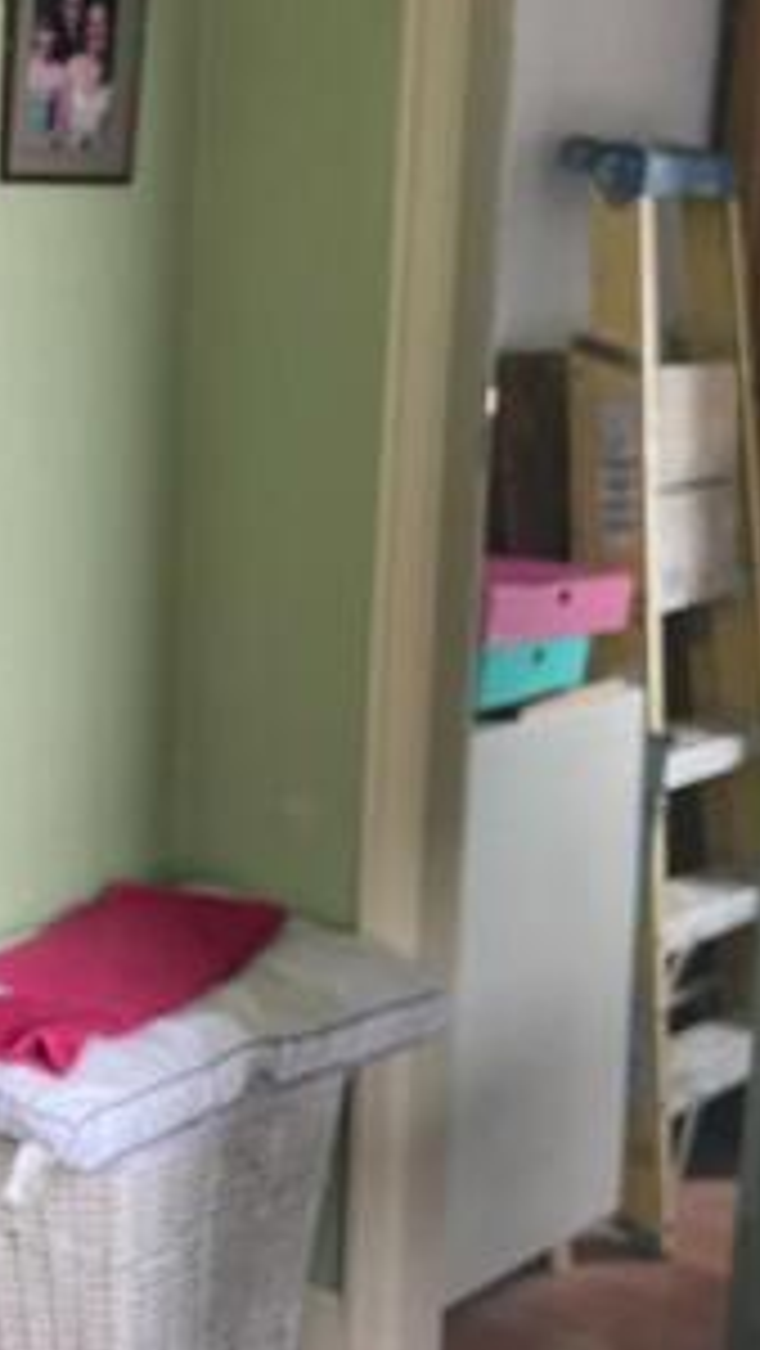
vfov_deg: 37.8
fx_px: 1968
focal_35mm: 55
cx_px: -259
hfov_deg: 19.9
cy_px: 754
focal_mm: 4.2
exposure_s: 1/60
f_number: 1.6
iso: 200
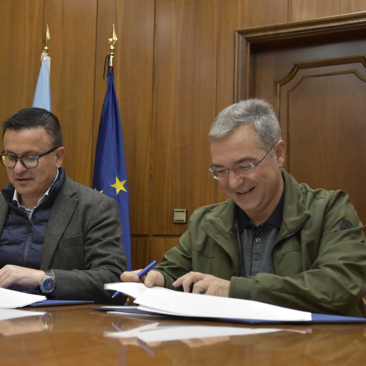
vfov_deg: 26.1
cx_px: 113
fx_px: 790
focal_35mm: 66
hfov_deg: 25.9
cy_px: 185
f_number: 4.2
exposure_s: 1/80
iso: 800
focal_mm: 34
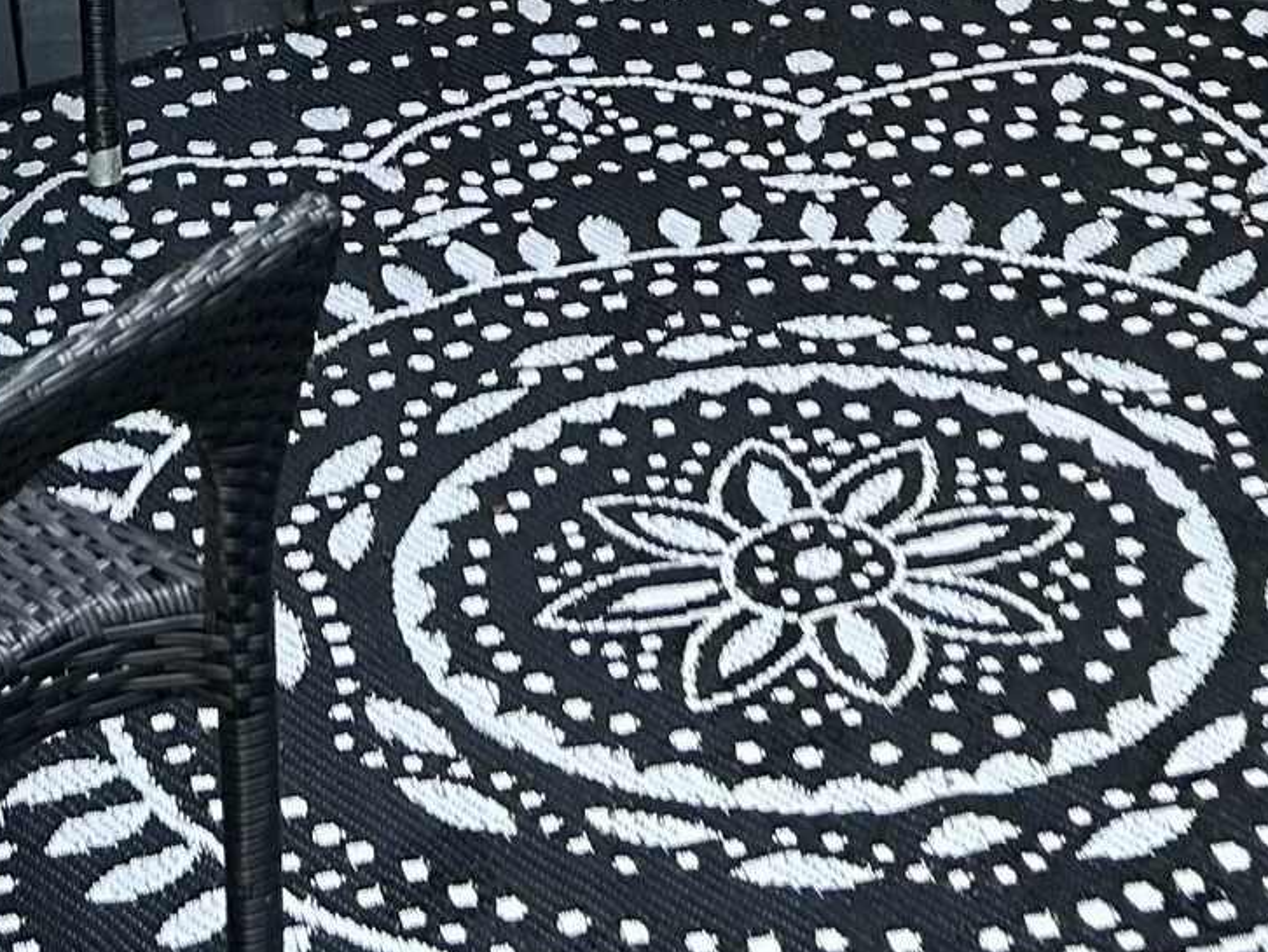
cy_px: -931
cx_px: 814
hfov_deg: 17.8
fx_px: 4031
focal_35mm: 110
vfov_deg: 12.0
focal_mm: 5.7
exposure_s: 1/153
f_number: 1.5
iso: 40
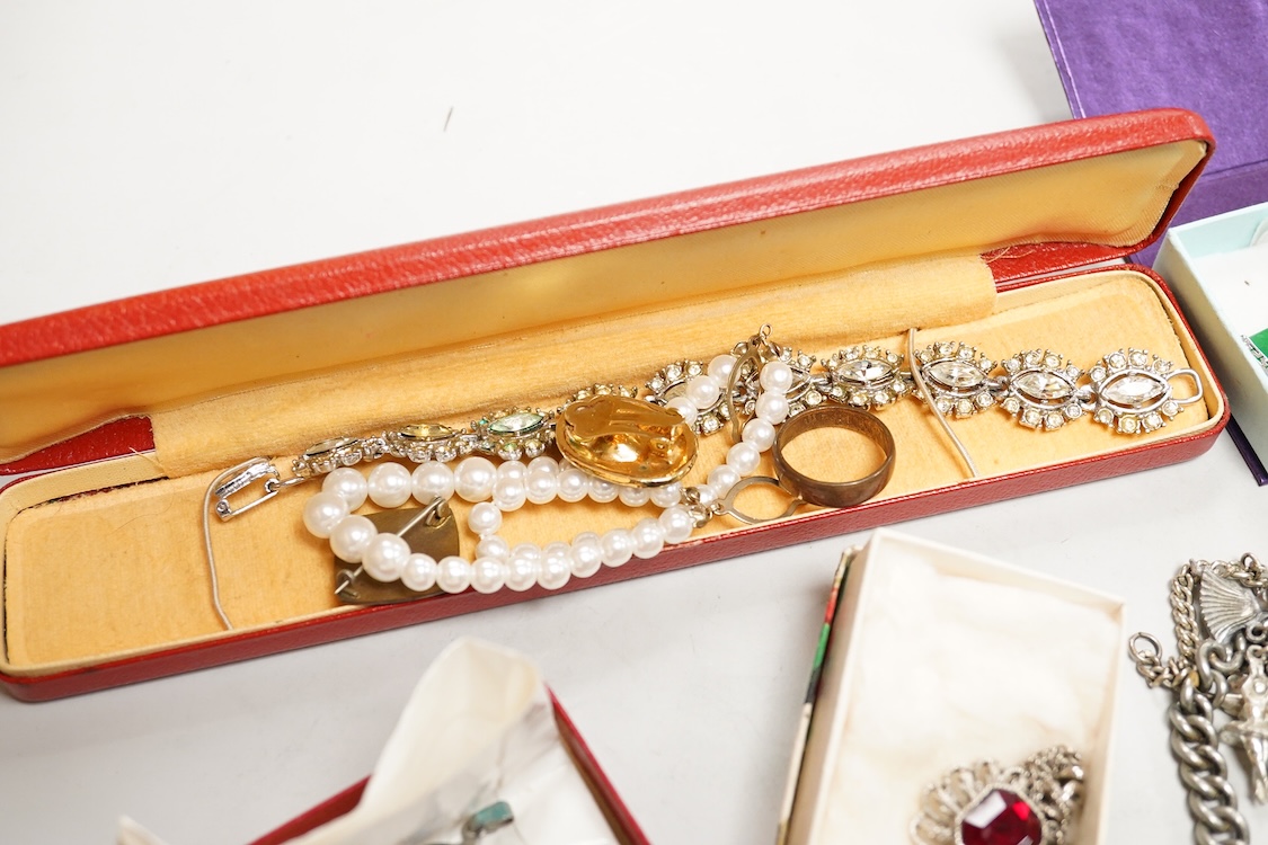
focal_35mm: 45
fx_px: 1585
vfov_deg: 29.9
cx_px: 634
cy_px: 422
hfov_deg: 43.6
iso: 2500
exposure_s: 1/125
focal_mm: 30
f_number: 5
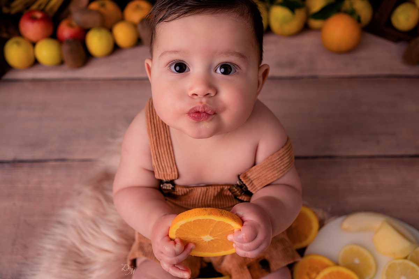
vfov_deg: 37.9
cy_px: 140
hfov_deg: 54.4
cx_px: 210
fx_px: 407
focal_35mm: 35
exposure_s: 1/160
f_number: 4
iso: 160
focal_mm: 35
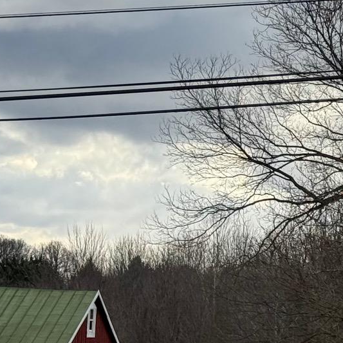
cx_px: 536
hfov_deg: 10.3
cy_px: 260
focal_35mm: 163
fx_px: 1827
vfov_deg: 10.7
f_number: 1.78
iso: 64
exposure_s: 1/2762
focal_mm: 6.76
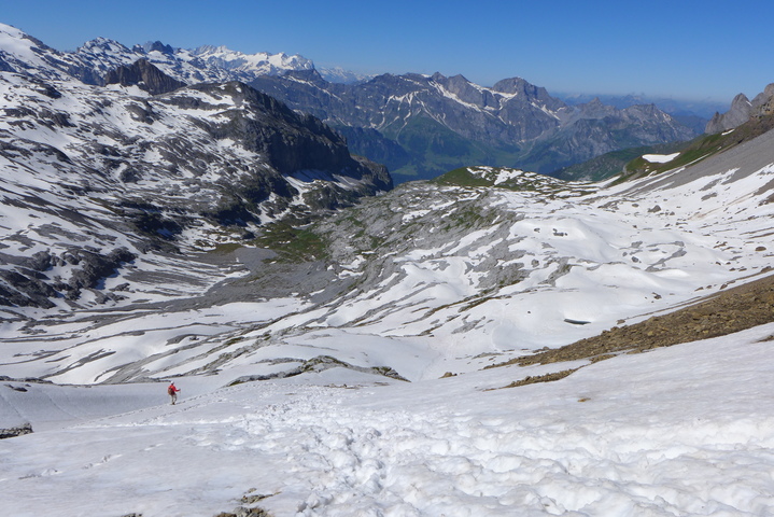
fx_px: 645
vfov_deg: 43.6
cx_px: 387
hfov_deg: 61.9
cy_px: 258
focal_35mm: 30
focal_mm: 5.9
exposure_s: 1/1600
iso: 80
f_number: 4.5
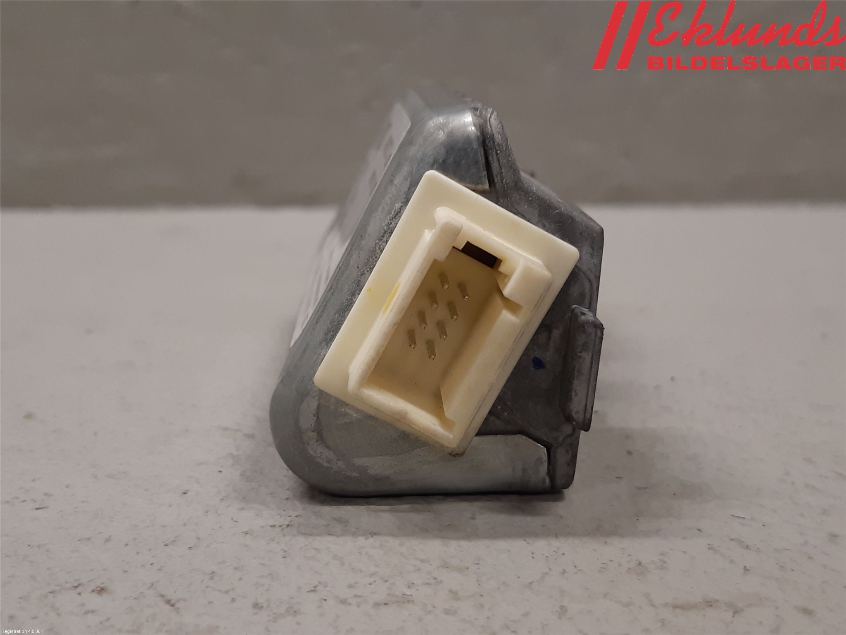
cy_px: 318
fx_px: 635
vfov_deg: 53.1
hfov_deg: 67.3
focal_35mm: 26
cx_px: 423
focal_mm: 3.93
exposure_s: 1/50
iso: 100
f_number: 1.7
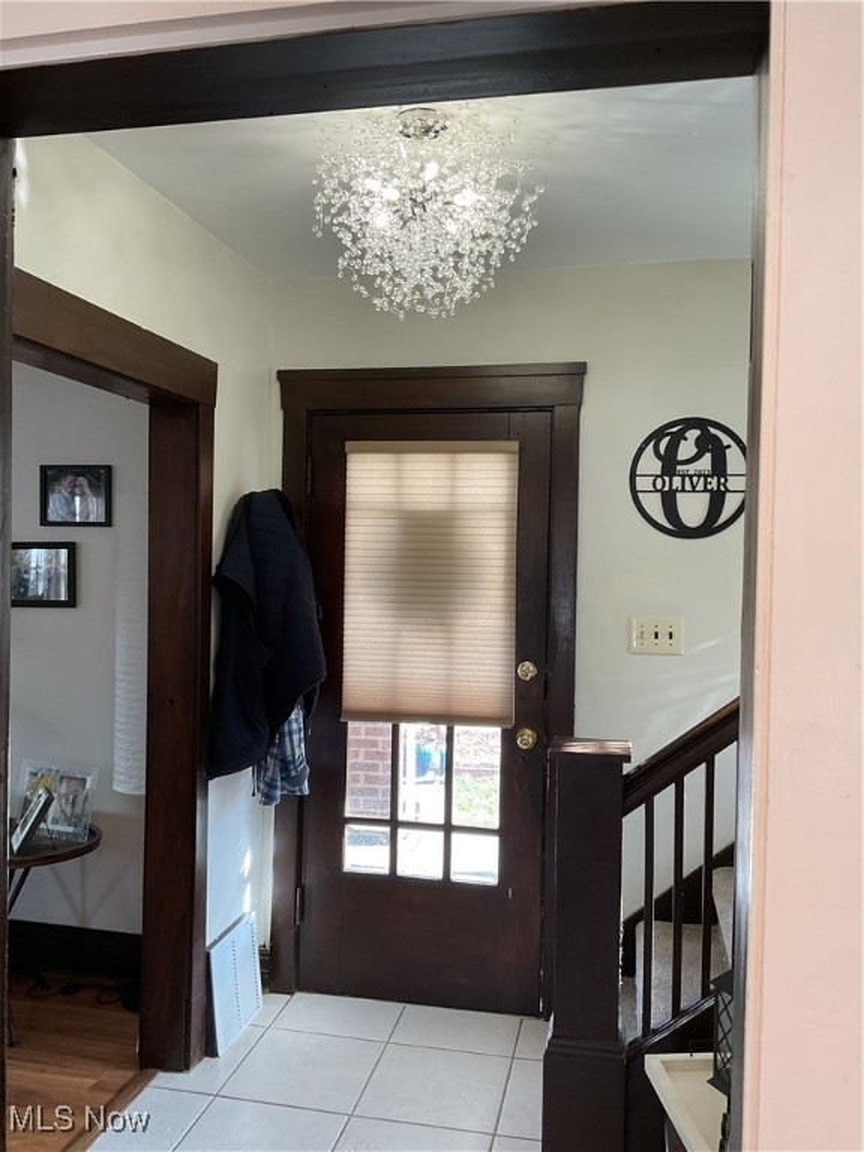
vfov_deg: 61.7
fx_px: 965
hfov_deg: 48.2
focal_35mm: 29
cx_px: 432
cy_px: 576
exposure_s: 1/60
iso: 40
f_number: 1.8
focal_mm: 3
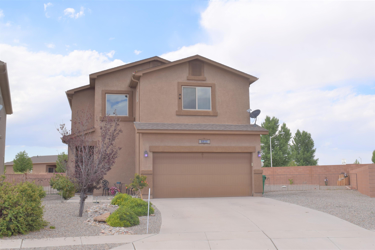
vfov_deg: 35.5
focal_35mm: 38
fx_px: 391
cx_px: 188
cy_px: 125
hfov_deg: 51.3
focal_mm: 25
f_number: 11
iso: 100
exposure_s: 1/200
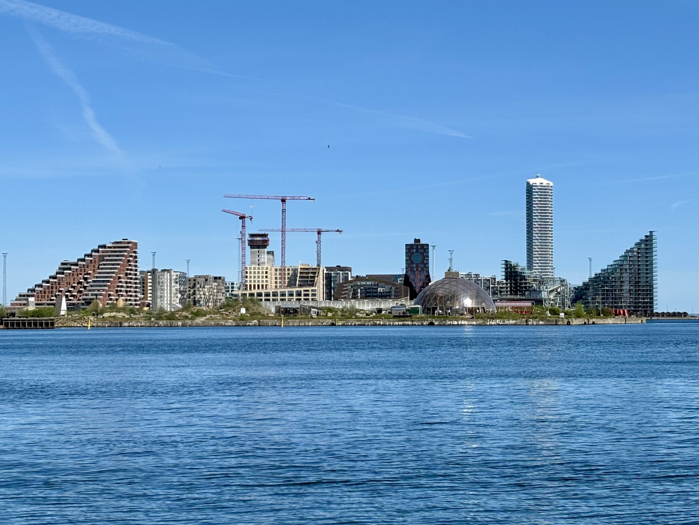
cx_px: 350
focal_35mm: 52
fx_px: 1050
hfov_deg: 36.8
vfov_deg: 28.0
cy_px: 262
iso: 40
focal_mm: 5.96
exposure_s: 1/4425
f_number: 1.6
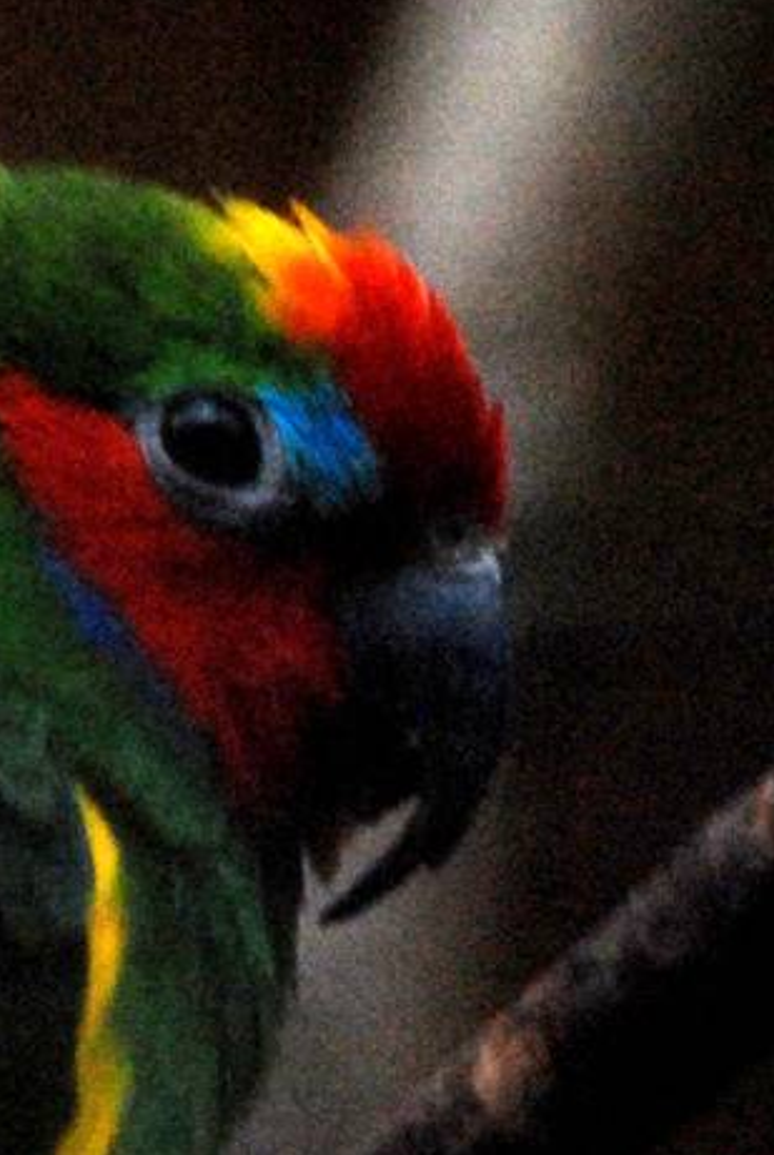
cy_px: 824
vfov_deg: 2.0
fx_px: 32601
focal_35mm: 1015
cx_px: -167
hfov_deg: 1.4
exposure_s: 1/160
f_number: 4.8
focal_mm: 195
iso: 1600
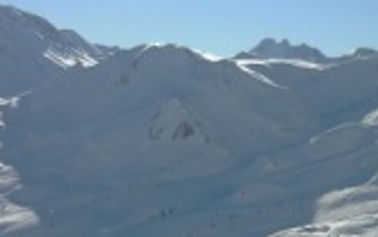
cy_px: 255
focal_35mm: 101
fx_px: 1041
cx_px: 323
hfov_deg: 20.3
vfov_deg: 12.8
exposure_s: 1/320
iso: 100
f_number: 8
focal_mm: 5.5
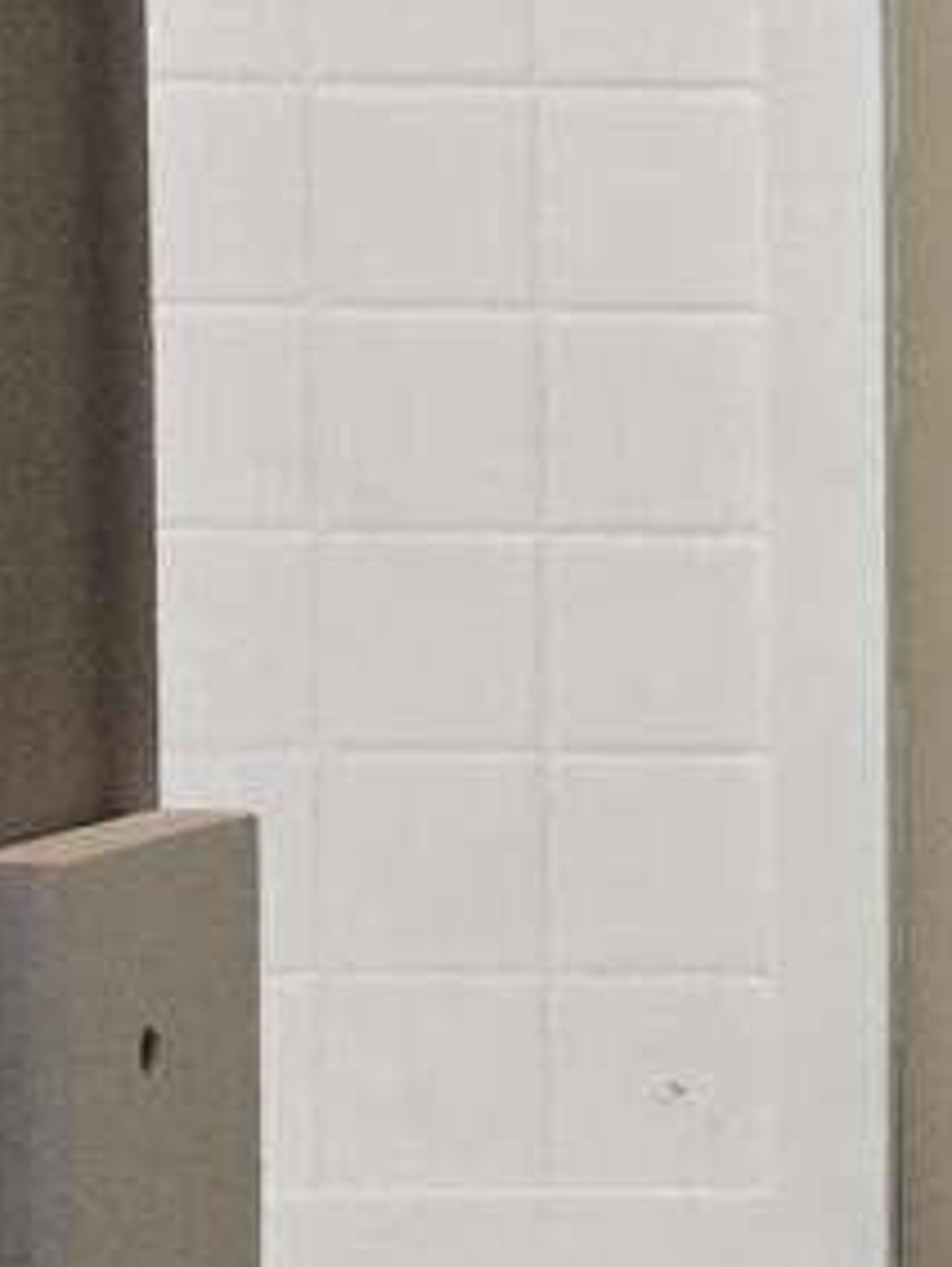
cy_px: 566
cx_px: 2501
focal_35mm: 163
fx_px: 5968
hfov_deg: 8.2
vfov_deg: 12.1
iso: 800
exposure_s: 1/120
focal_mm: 5.4
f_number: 1.8
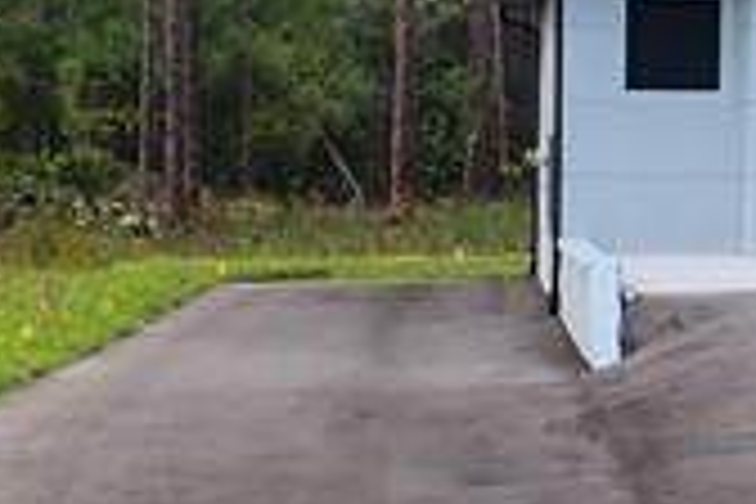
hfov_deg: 12.8
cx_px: 1332
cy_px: 94
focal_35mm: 146
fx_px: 3066
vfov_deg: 9.4
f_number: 1.8
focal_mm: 6.4
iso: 20
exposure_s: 1/180
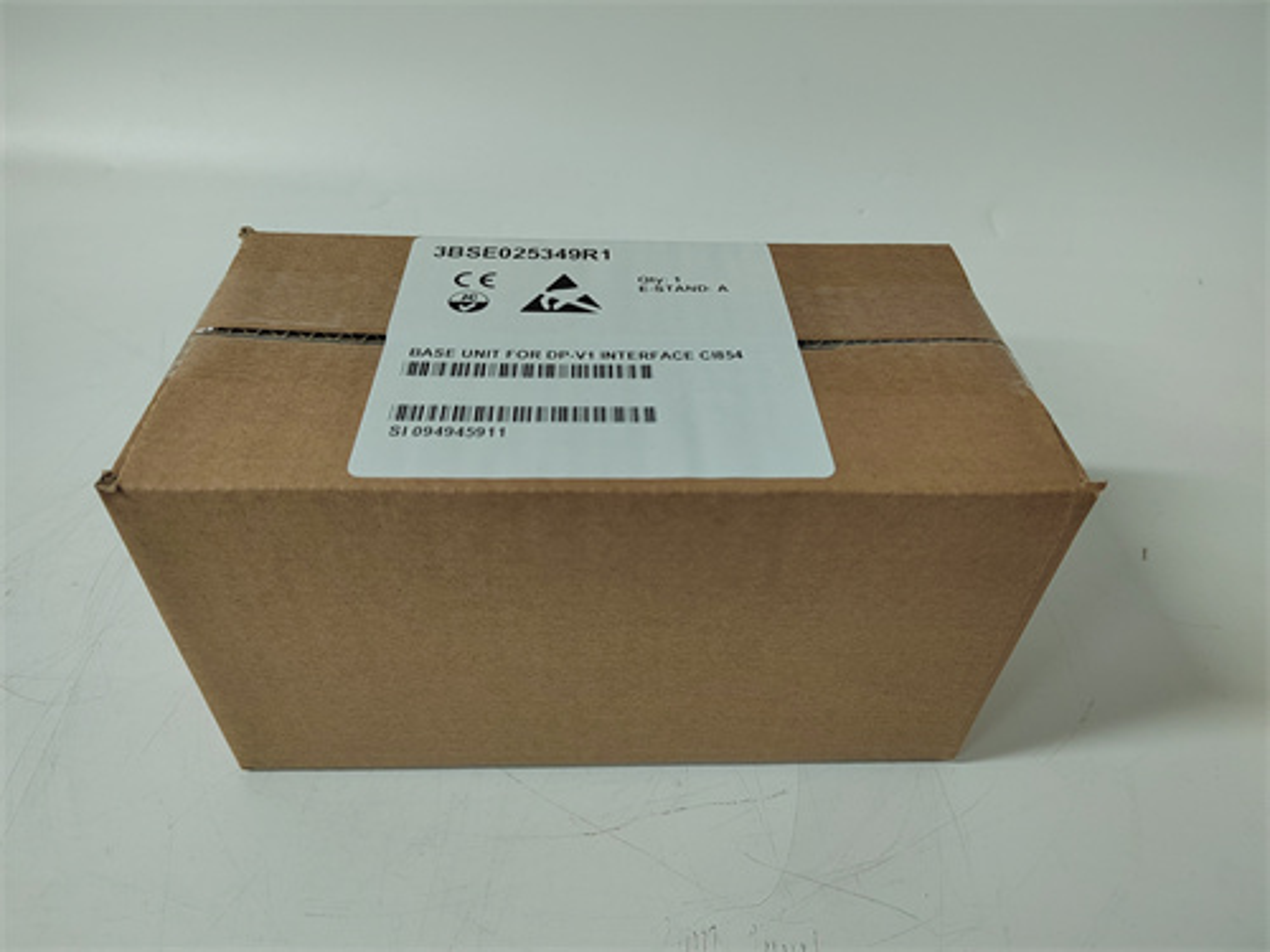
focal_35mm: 23
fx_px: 844
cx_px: 635
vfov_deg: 58.9
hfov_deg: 73.9
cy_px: 476
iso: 1850
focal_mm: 5.52
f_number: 1.9
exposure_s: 1/100
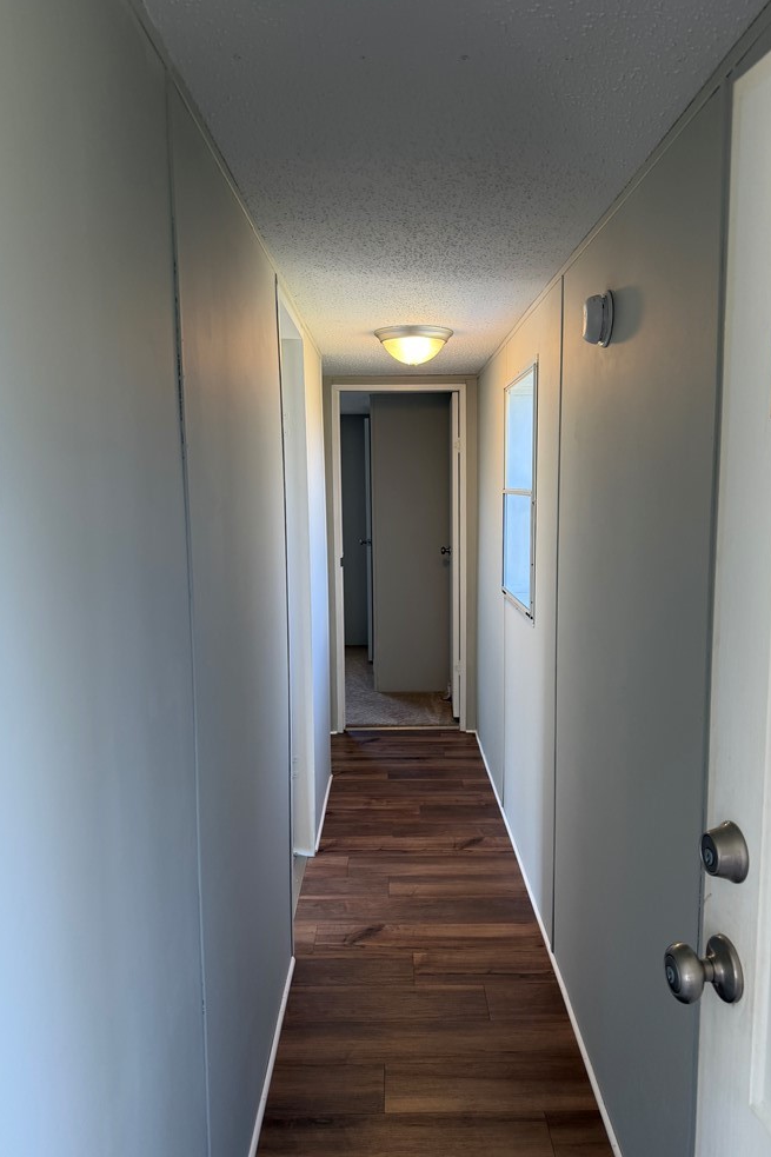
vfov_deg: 69.4
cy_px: 592
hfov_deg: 49.5
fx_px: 835
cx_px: 419
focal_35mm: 26
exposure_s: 1/120
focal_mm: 6.76
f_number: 1.78
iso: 125
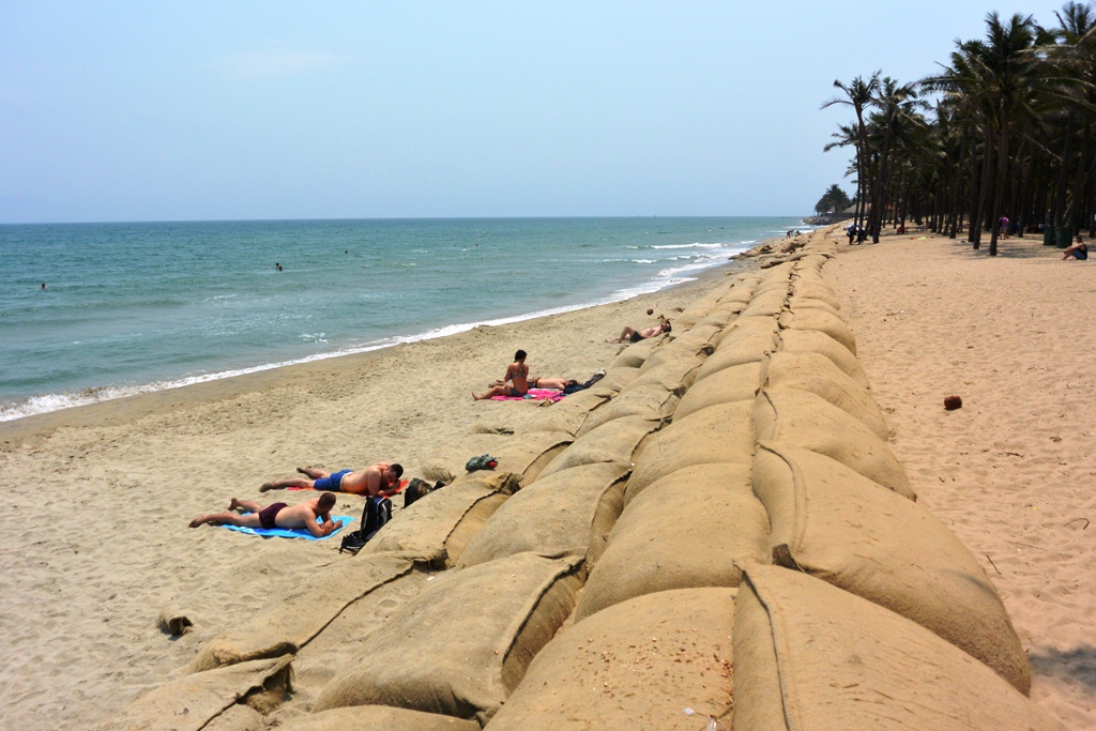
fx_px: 822
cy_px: 366
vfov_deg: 47.9
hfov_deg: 67.4
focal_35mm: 27
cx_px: 548
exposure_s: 1/1250
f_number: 6.3
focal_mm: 10
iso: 160
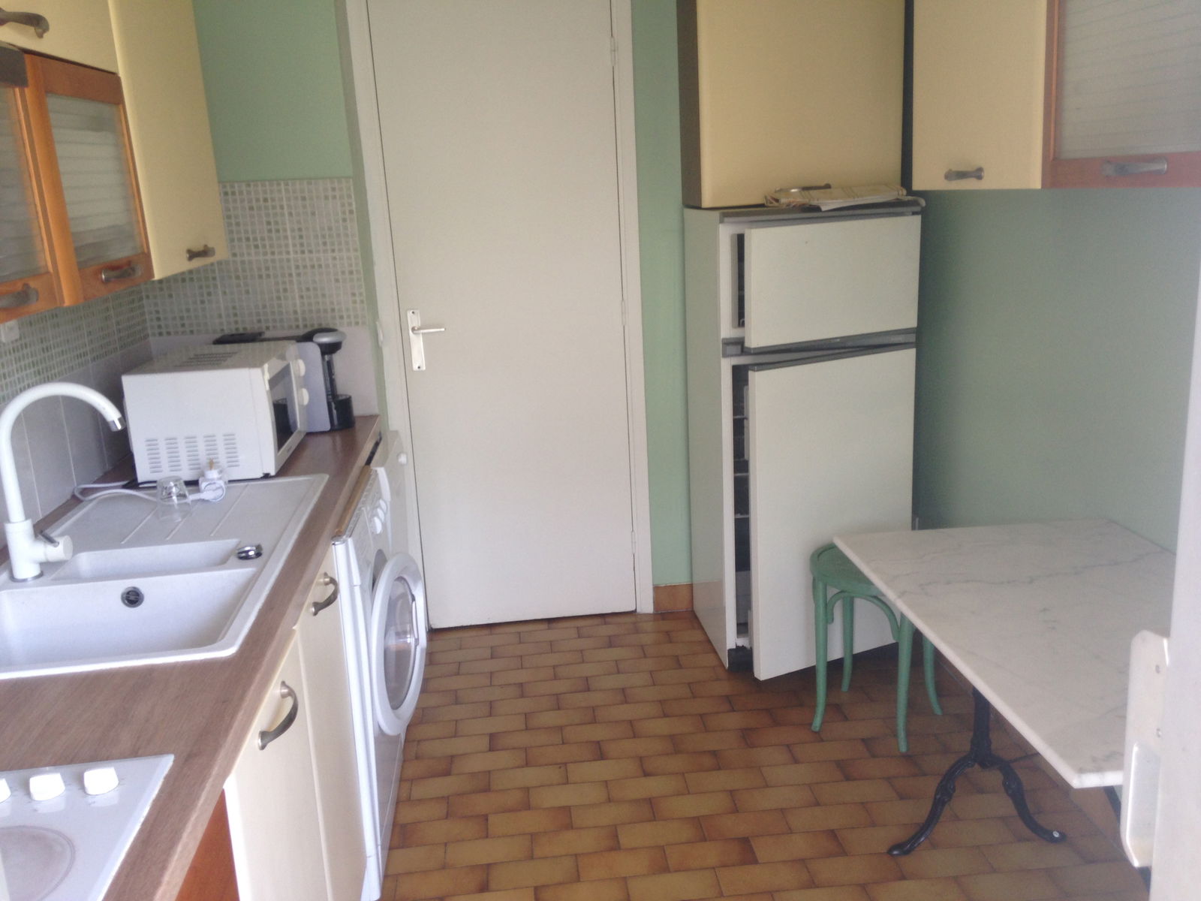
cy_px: 450
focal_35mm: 33
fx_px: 1145
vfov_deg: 42.9
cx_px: 600
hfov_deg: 55.4
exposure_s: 1/24
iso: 50
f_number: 2.4
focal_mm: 4.12
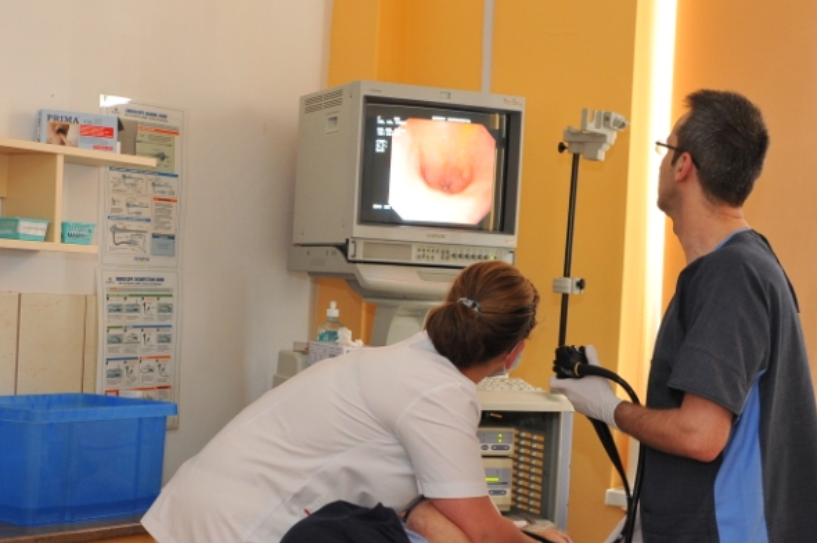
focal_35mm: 66
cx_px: 390
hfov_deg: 30.5
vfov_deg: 20.5
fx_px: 1496
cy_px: 364
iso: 2000
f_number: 3.2
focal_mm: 38
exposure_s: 1/50
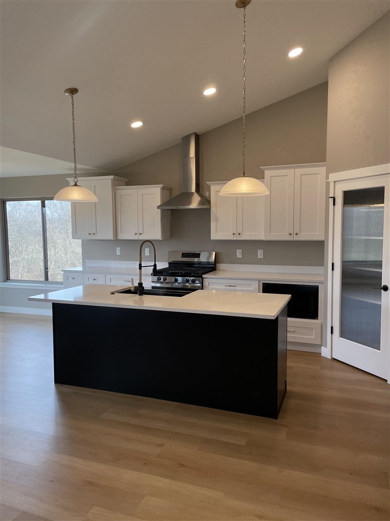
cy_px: 260
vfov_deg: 67.3
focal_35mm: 26
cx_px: 195
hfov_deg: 53.1
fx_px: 391
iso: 32
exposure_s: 1/239
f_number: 1.6
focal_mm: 4.2
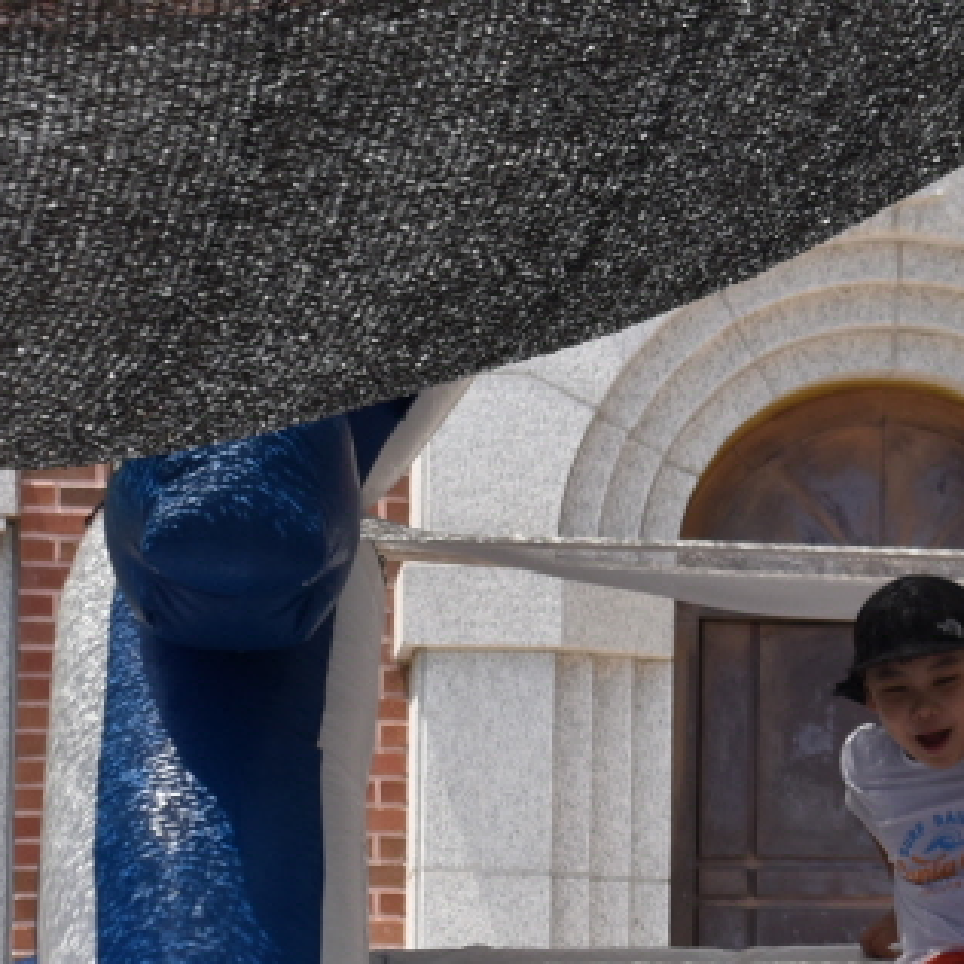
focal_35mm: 315
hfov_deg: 5.5
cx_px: 1382
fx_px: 9925
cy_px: 921
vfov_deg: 5.6
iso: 200
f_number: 8
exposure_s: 1/250
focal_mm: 78
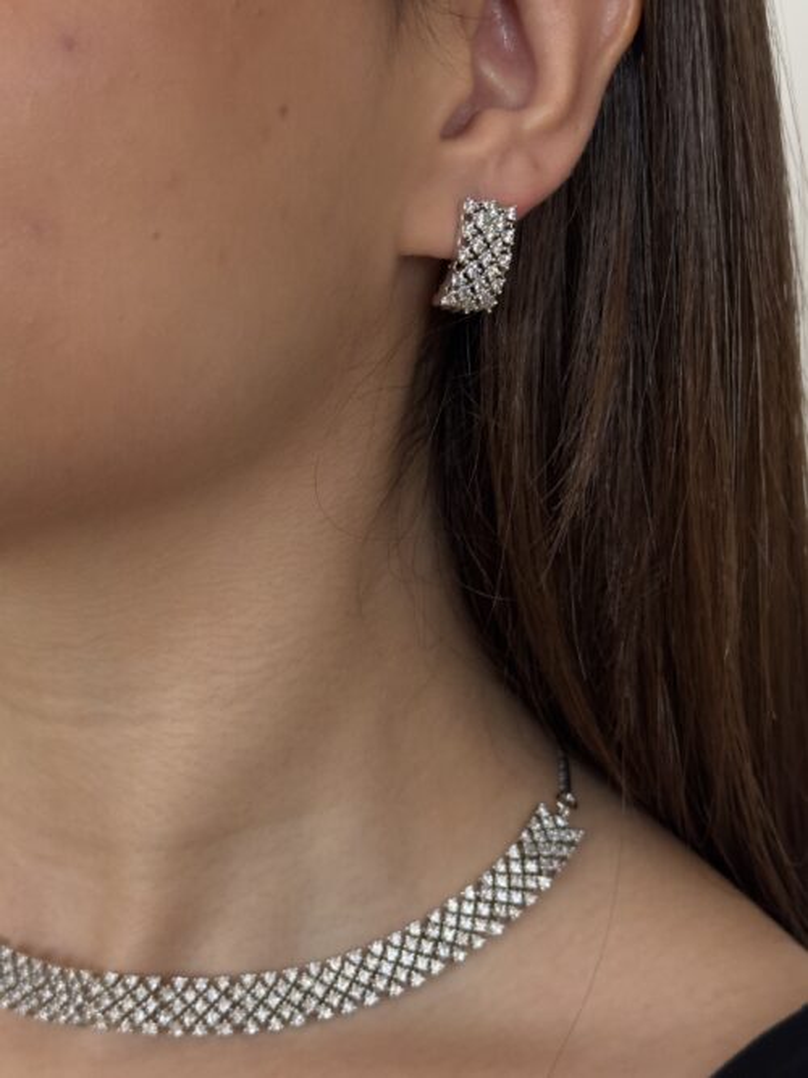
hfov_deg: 30.3
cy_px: 539
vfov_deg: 39.7
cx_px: 404
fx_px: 1494
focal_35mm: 48
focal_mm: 6.86
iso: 160
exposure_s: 1/60
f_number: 1.78
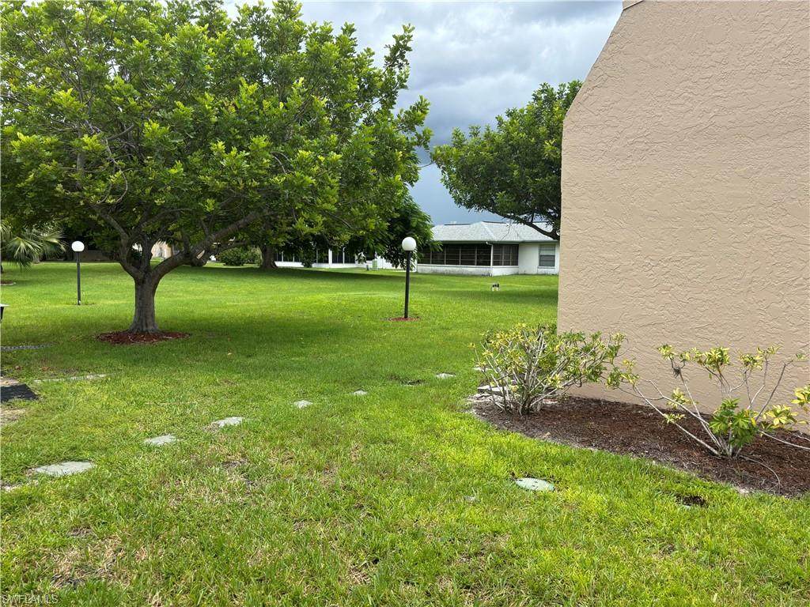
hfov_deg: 67.3
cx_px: 405
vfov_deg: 53.1
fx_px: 608
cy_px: 304
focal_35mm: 26
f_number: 1.6
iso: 50
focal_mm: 5.96
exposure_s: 1/1721
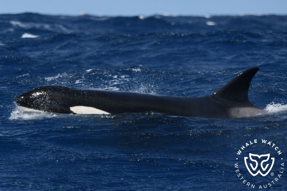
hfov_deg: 5.3
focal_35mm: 390
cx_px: 144
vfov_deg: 3.5
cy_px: 96
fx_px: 3108
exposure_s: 1/8000
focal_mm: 390
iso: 900
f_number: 6
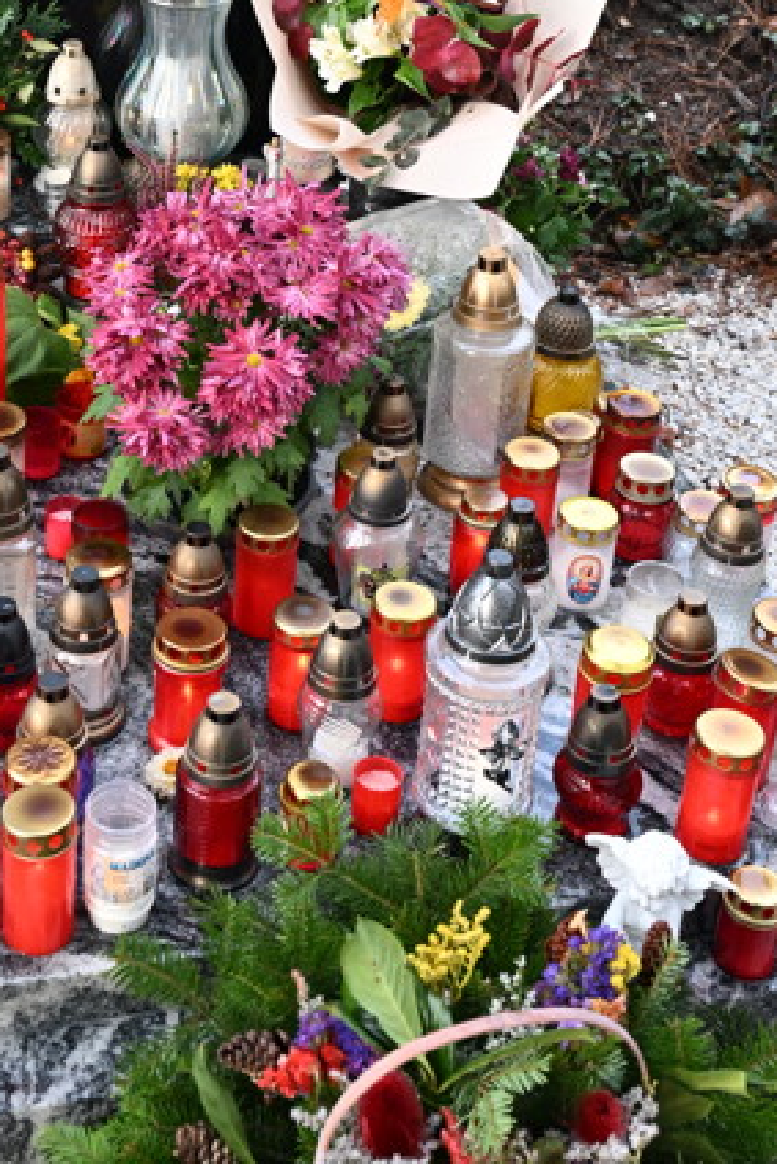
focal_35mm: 62
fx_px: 2013
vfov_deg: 31.0
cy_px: 147
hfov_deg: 21.7
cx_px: 222
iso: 1250
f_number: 4
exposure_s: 1/320
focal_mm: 25.5
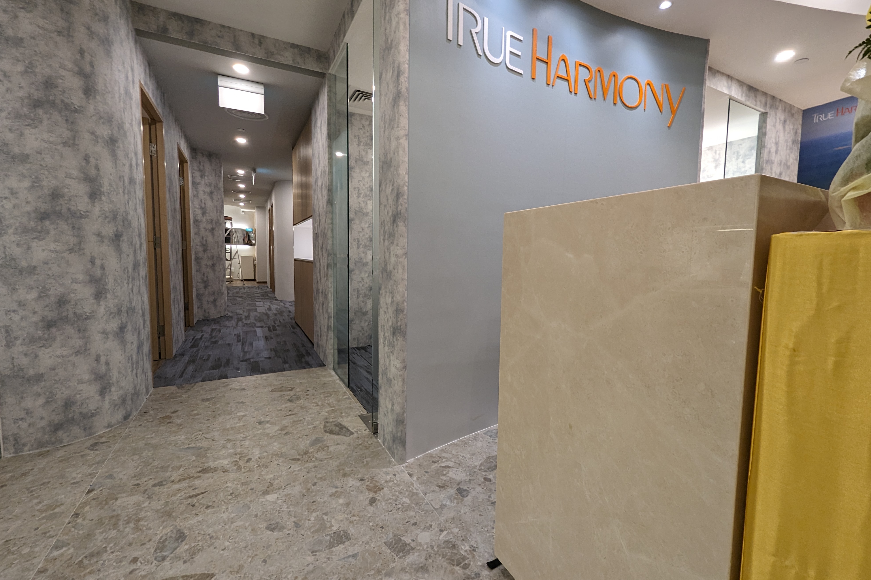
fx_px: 339
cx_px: 445
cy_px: 279
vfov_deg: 81.2
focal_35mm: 14
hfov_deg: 104.2
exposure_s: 1/23.8
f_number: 2.2
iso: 50
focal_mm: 1.95
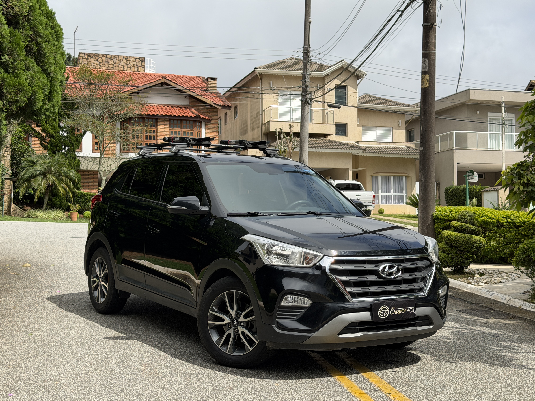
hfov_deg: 39.7
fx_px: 742
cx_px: 268
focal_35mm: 48
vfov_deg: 30.3
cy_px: 200
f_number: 1.78
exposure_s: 1/4878
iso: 64
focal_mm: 6.76
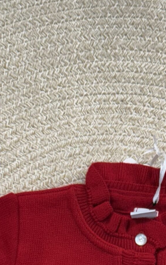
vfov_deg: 14.2
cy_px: 331
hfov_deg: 9.2
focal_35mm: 142
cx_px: 122
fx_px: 1028
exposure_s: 1/100
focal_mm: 6.76
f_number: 1.78
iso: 160
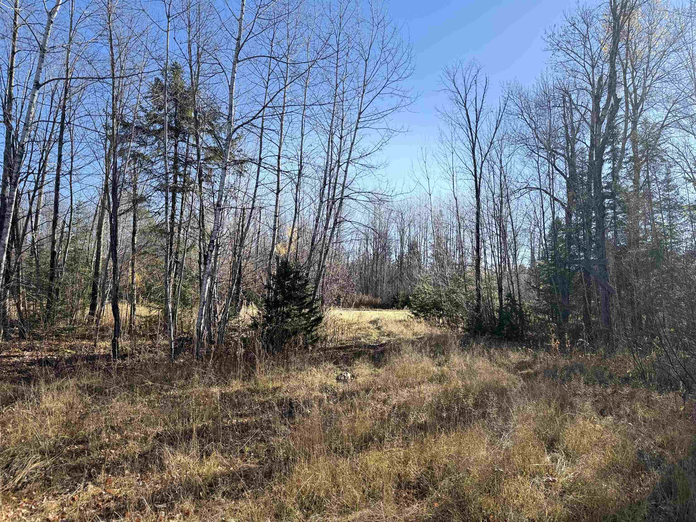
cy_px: 261
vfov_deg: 56.8
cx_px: 348
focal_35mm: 24
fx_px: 483
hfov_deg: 71.6
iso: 80
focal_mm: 6.76
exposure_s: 1/2000
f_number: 1.78
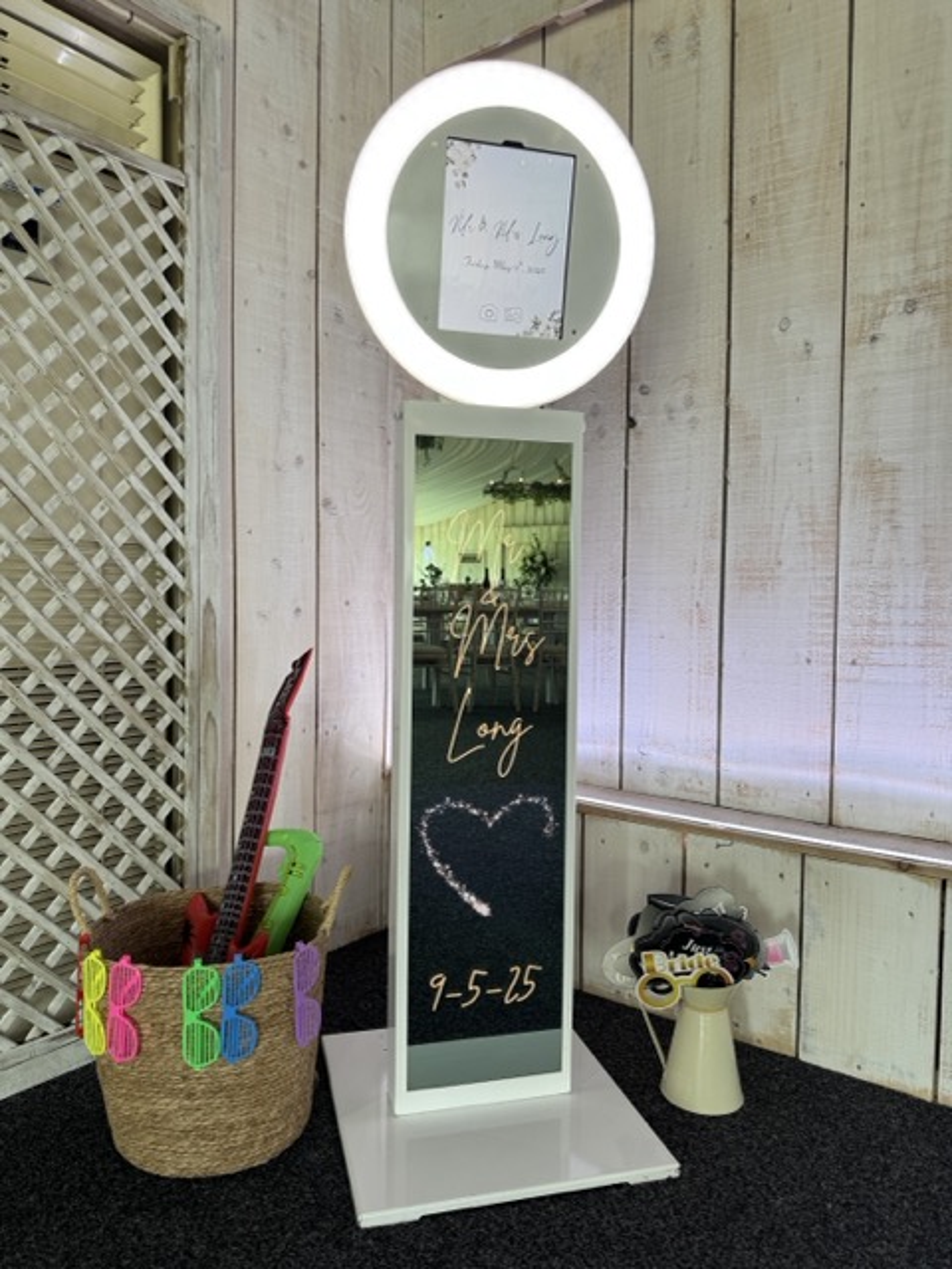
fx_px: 880
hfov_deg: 56.8
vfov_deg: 71.6
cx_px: 476
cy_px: 634
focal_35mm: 24
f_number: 1.78
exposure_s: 1/100
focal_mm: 6.76
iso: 50
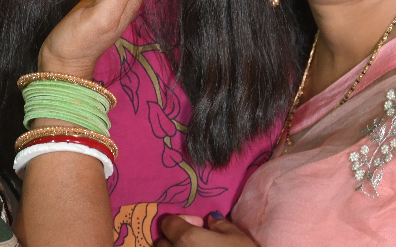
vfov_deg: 14.1
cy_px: -48
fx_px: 971
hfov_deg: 23.0
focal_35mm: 90
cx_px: 147
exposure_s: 1/125
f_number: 4.5
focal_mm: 26
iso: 1800
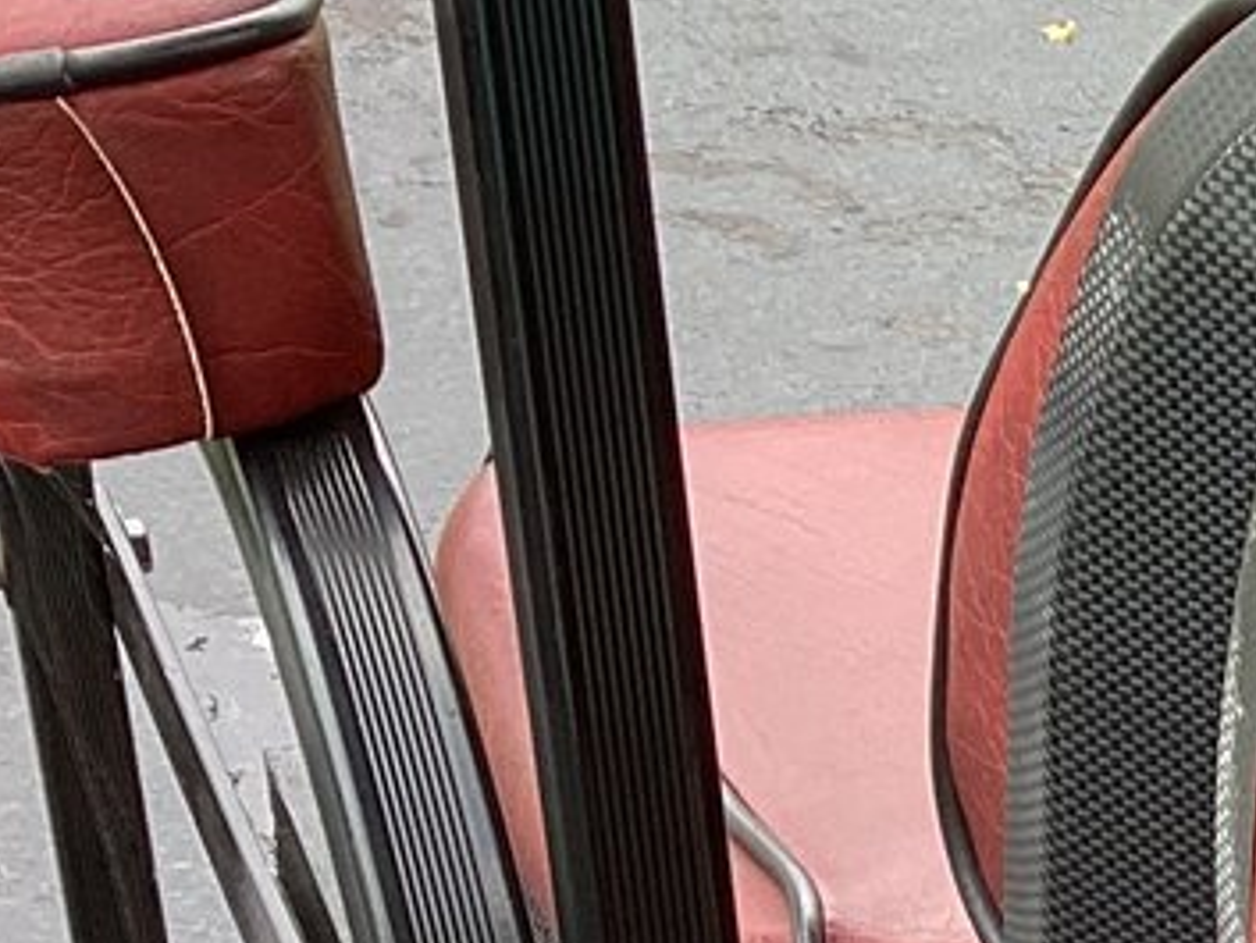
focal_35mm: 133
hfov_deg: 12.8
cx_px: 2588
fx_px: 4827
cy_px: 1162
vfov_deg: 10.9
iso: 50
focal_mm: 3.3
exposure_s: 1/120
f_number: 2.4
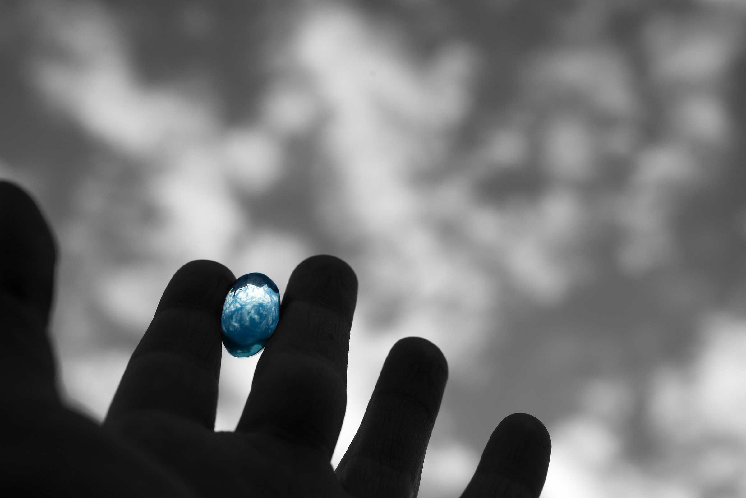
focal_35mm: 60
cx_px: 373
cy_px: 249
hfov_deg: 33.4
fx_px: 1244
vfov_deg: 22.6
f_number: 9
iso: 200
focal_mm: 60
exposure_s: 1/800
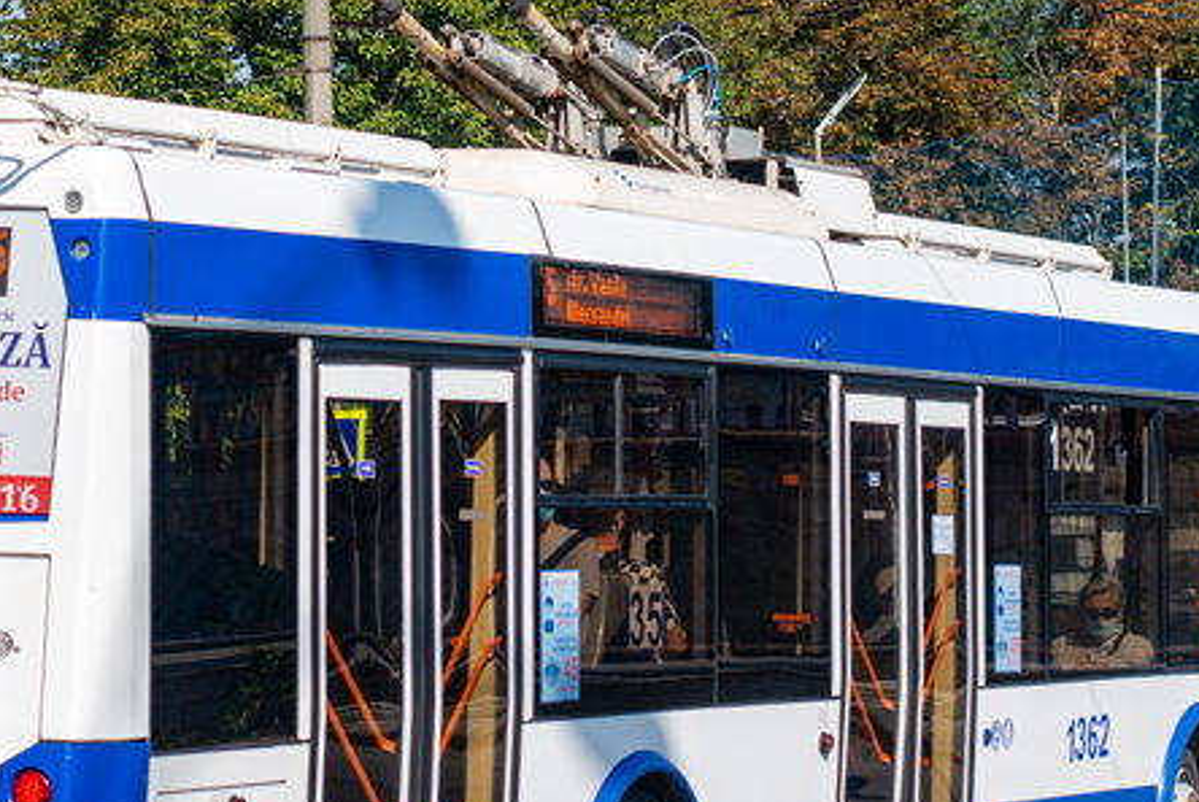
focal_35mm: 135
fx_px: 4501
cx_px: 213
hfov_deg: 15.1
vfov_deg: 10.2
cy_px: 239
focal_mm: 50
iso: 125
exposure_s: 1/800
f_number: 4.5
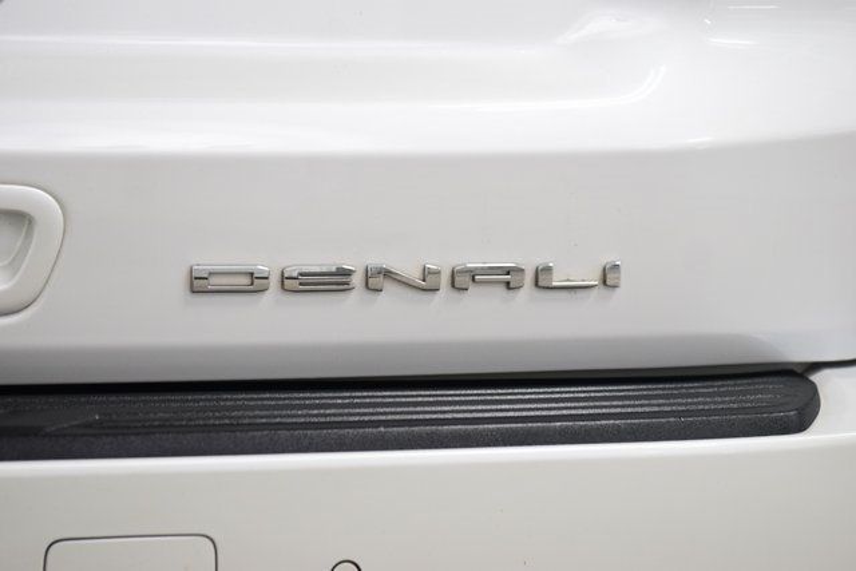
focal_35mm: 105
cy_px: 286
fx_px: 2497
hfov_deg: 19.5
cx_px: 428
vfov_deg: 13.0
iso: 1600
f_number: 3.5
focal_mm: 70
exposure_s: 1/125
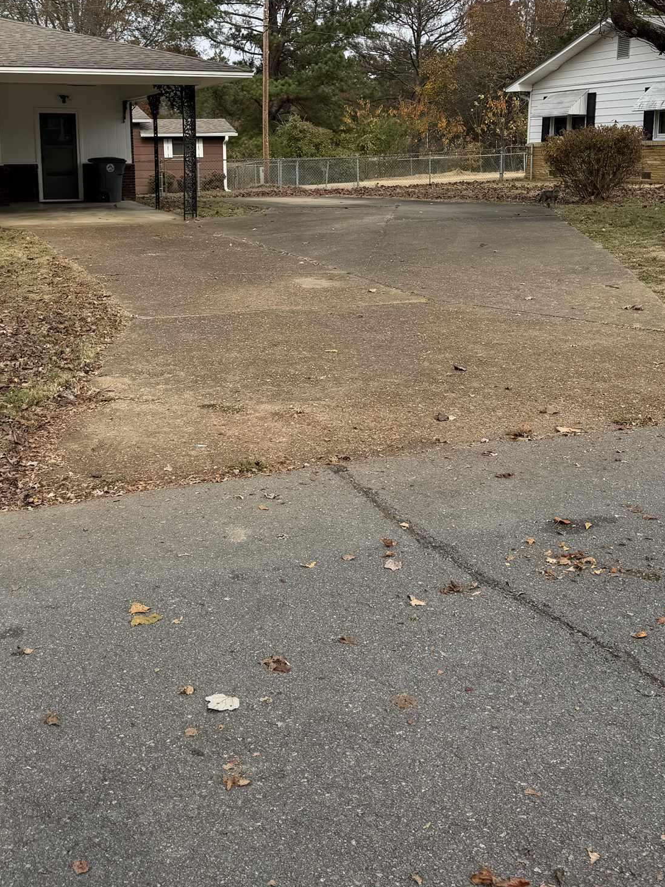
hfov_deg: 37.6
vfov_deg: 48.2
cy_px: 295
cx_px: 282
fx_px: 973
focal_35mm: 38
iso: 80
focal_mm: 6.76
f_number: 1.78
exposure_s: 1/2445
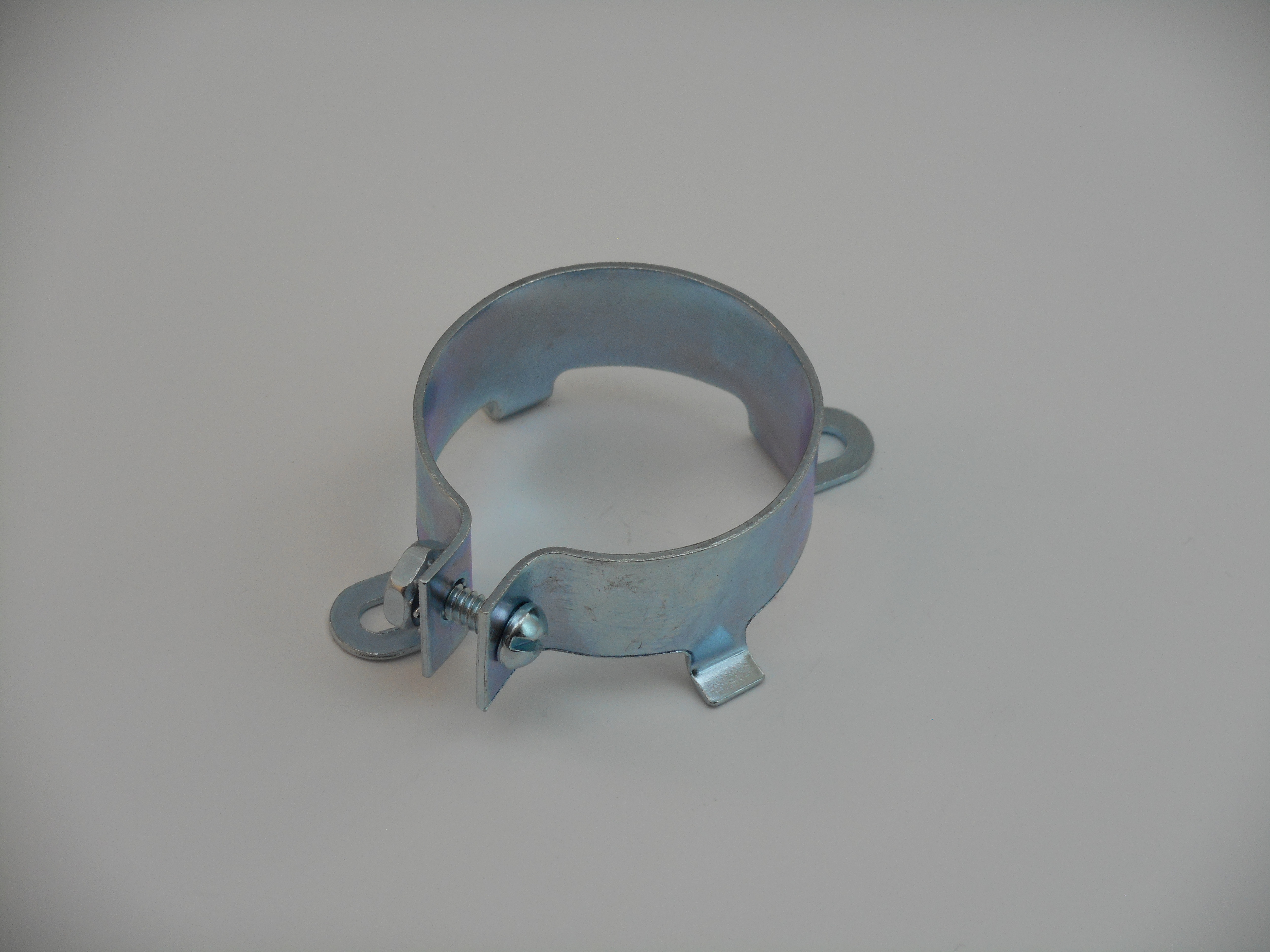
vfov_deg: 12.7
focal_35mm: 117
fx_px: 4293
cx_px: 635
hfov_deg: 16.8
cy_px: 476
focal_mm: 20.9
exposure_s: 1/60
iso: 140
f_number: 5.9
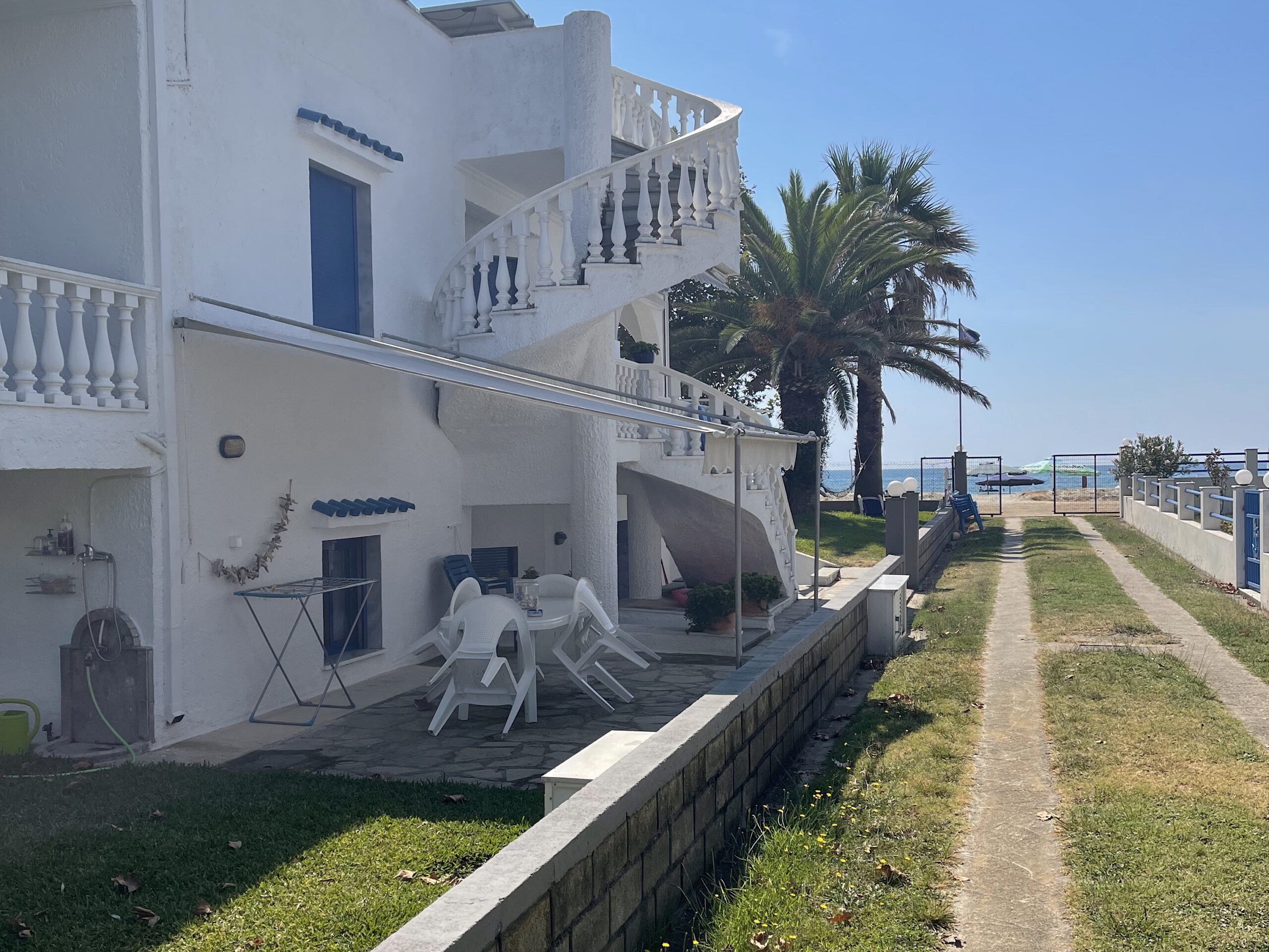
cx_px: 634
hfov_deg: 67.3
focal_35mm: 26
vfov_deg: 53.1
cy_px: 476
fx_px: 953
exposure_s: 1/5618
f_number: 1.6
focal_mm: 5.1
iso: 32
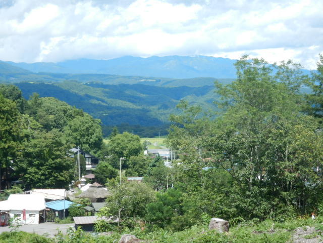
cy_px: 122
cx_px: 162
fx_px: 1026
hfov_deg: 17.9
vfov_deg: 13.5
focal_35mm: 110
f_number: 4.8
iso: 400
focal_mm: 19.7
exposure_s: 1/1250
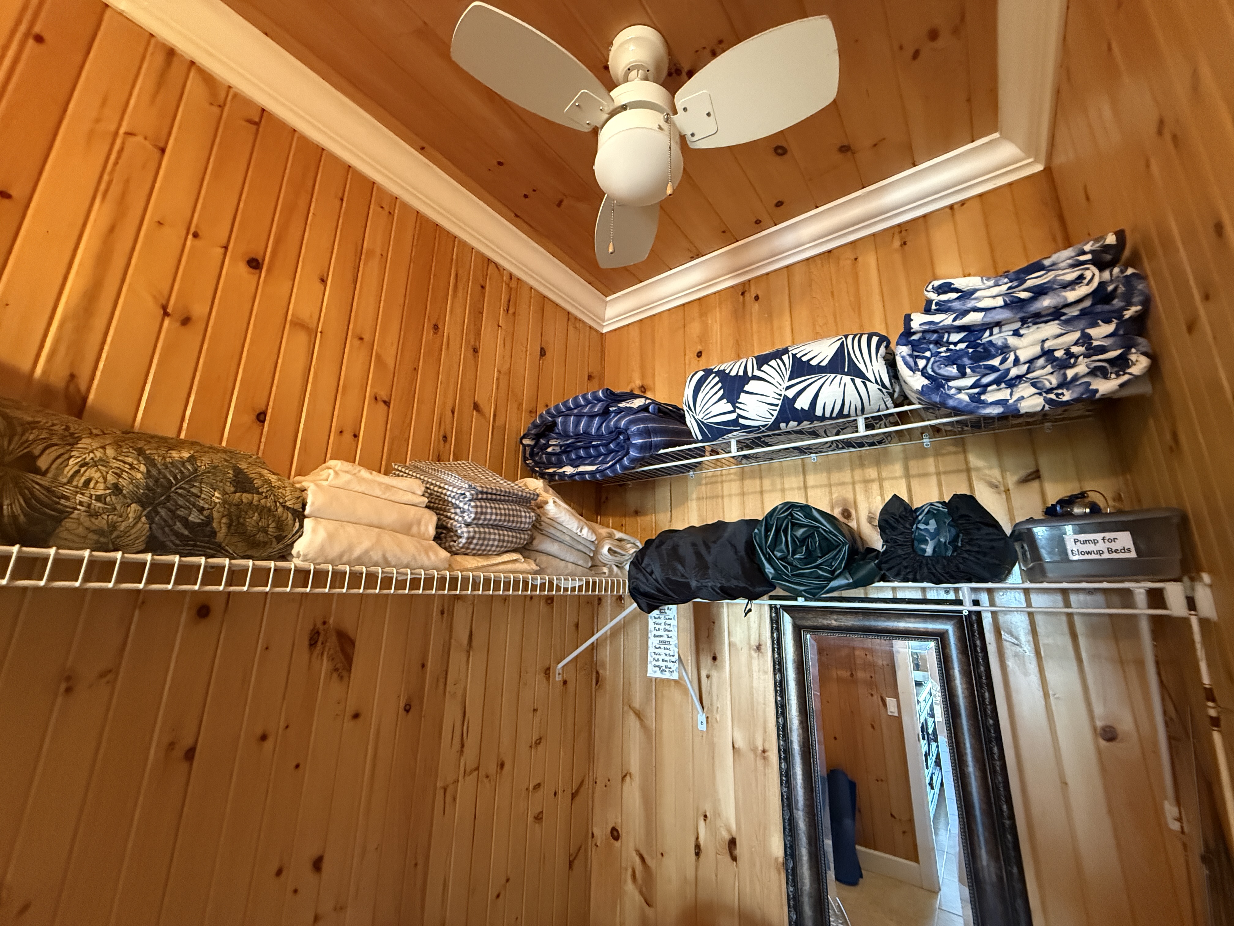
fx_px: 499
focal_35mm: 14
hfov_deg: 102.1
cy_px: 463
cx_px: 617
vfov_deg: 85.7
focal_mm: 2.22
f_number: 2.2
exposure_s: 1/60
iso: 1000
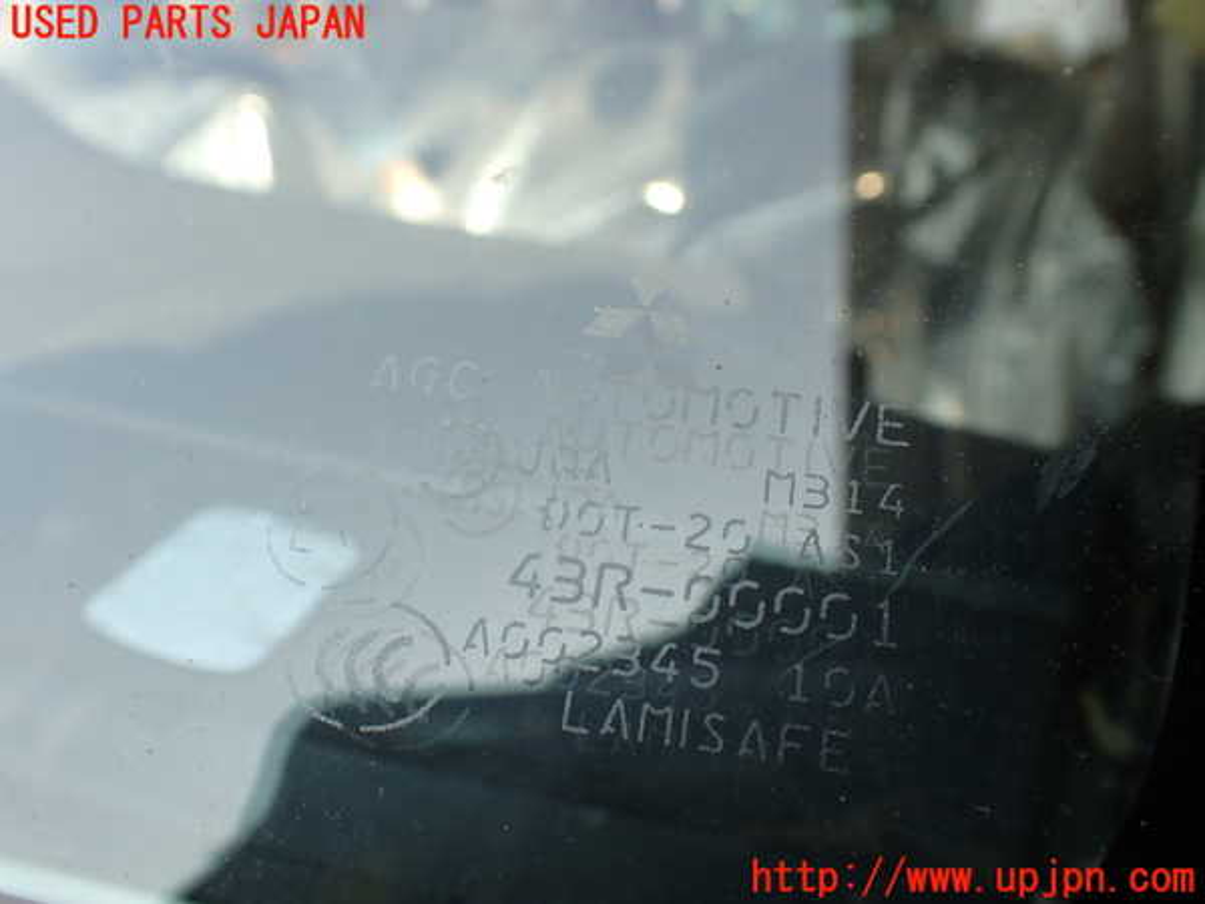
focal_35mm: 30
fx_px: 1044
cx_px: 602
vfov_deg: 46.8
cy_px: 452
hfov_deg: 60.0
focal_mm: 5.4
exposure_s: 1/200
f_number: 3.2
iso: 100
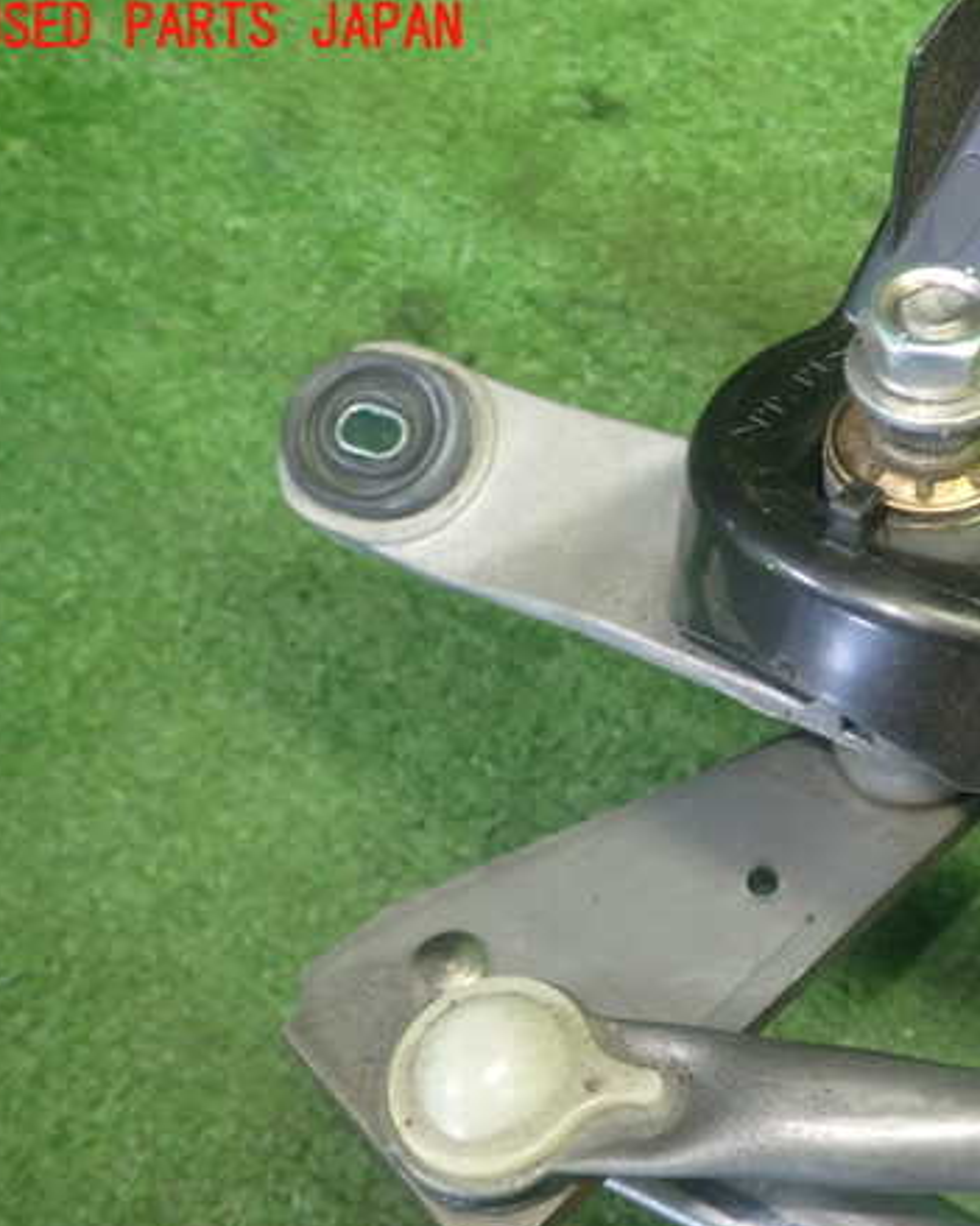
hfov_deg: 36.0
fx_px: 1451
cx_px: 793
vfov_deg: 45.8
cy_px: 623
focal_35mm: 40
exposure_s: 1/30
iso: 200
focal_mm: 5.4
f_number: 2.3
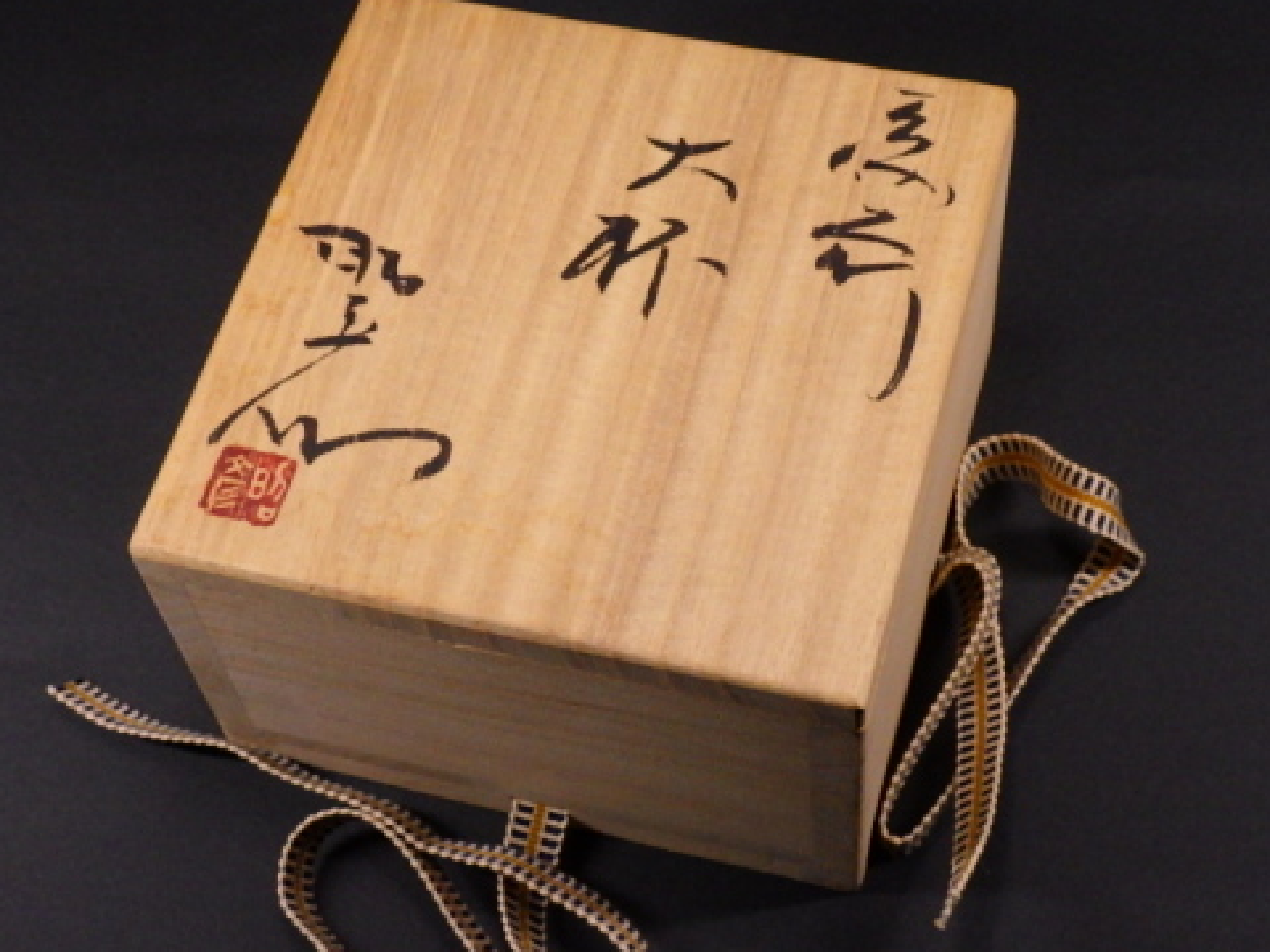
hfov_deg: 28.6
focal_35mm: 68
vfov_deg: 21.6
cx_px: 609
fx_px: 2495
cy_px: 389
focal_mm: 9.1
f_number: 4.4
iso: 160
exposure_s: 1/60
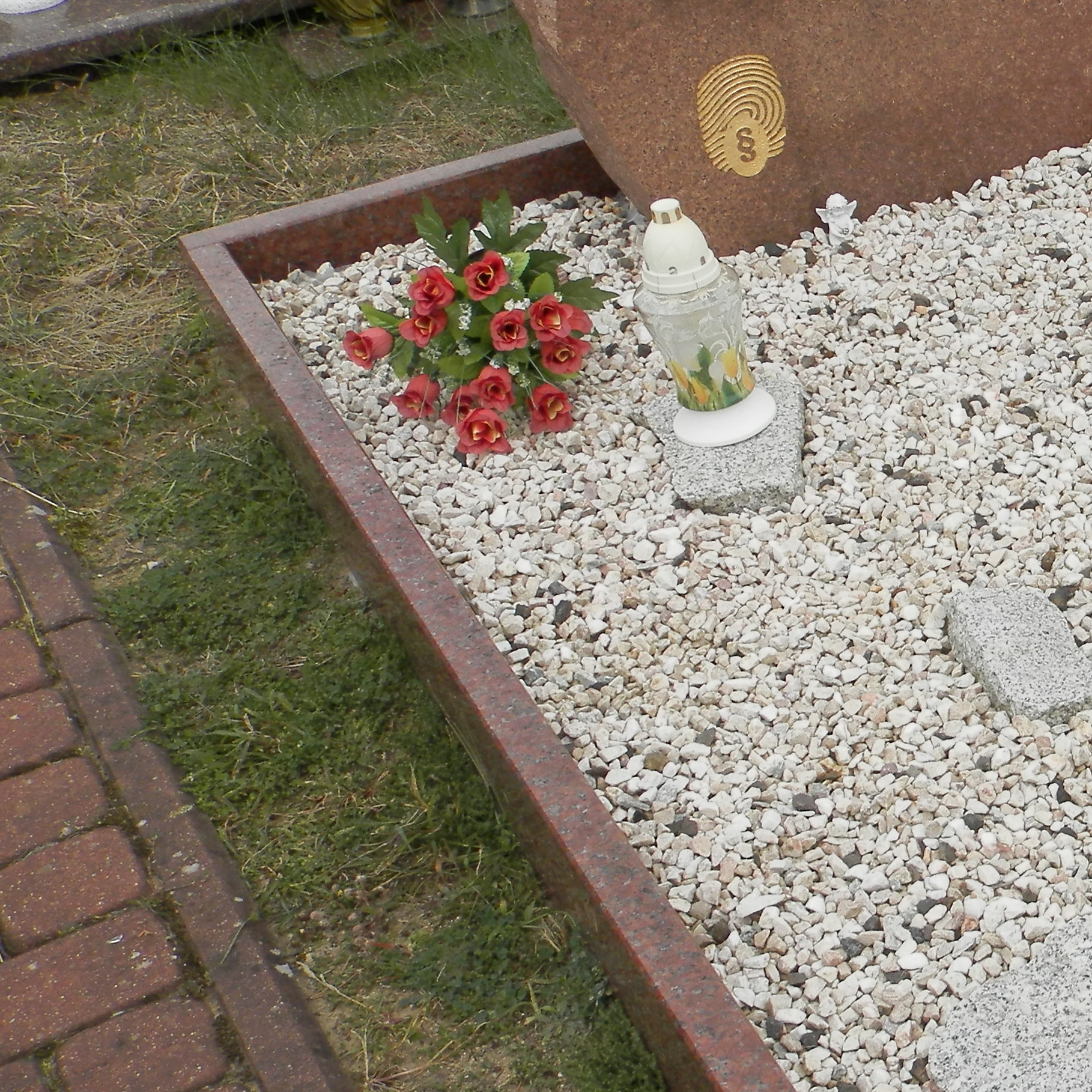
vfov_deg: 30.6
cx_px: 1240
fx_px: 1999
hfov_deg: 27.6
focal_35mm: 56
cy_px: 578
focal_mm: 4.5
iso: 80
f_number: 3.1
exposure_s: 1/800
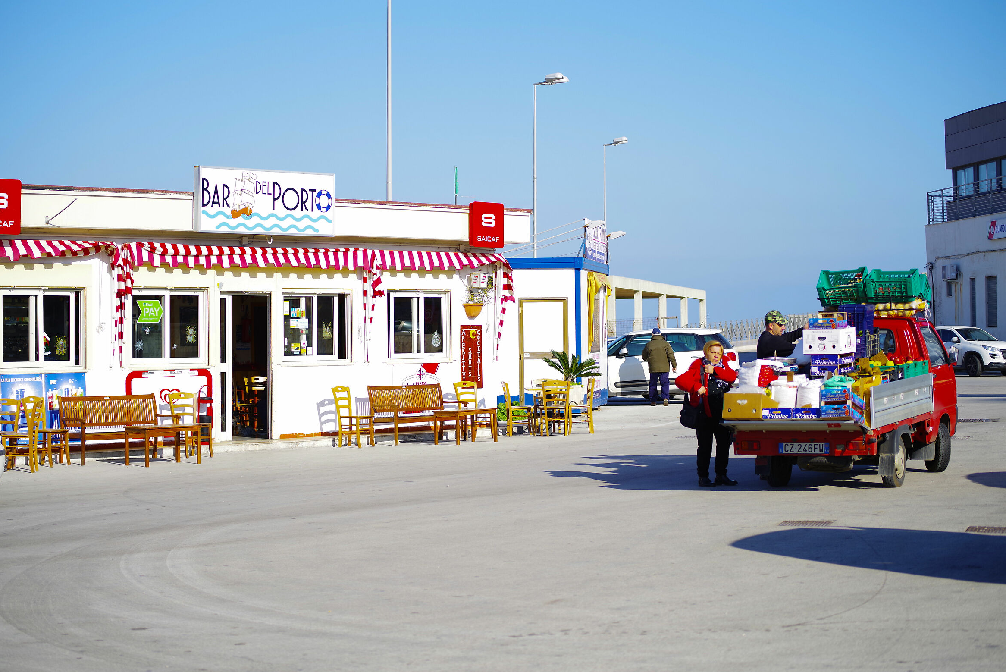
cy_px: 340
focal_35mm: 72
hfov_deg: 28.1
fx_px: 2013
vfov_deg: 18.9
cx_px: 503
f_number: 2.8
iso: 100
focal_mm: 70
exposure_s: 1/1600
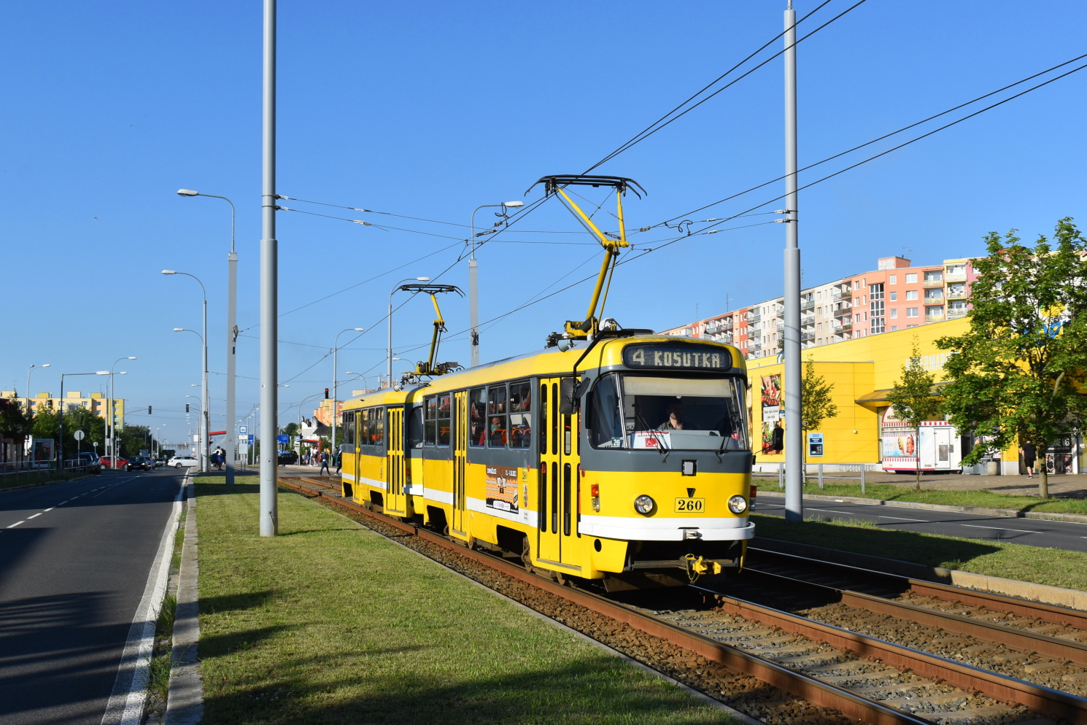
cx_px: 544
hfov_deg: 43.6
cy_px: 362
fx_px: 1359
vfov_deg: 29.9
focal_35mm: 45
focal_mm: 30
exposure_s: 1/400
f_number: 10
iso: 200
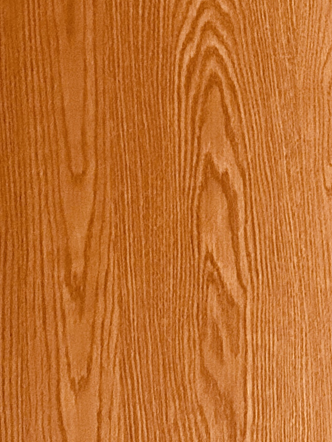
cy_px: 236
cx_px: 593
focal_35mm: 105
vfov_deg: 18.7
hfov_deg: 12.8
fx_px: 1343
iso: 500
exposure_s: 1/60
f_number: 1.5
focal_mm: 5.7
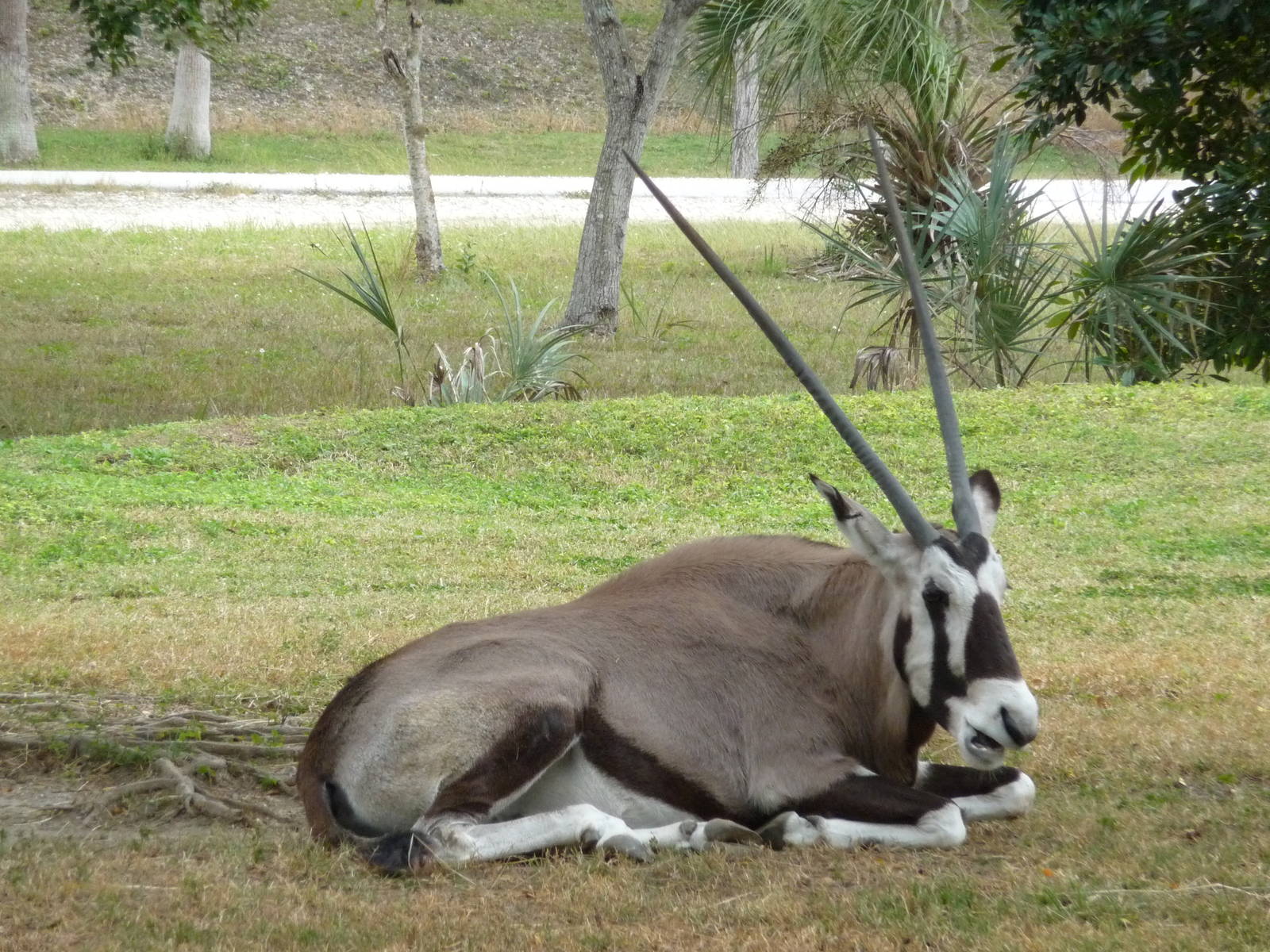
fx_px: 10273
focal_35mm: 280
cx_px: 635
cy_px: 476
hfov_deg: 7.1
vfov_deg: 5.3
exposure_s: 1/200
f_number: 4.9
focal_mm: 47
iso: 400
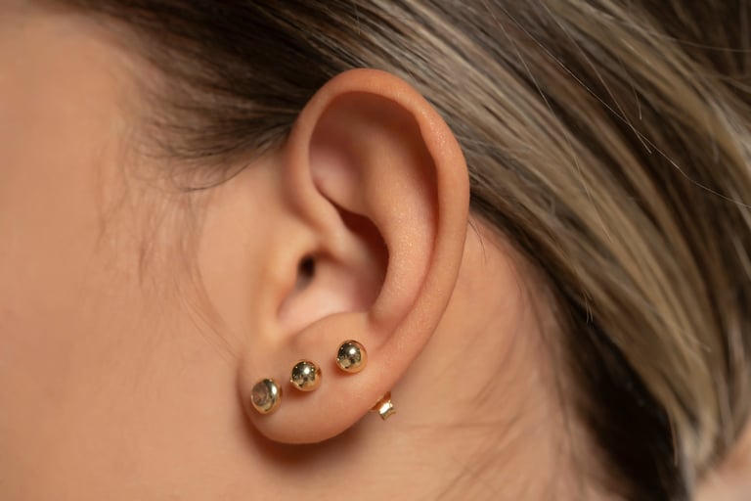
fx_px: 1877
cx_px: 376
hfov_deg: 22.6
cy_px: 250
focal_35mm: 90
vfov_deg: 15.2
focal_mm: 90
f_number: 6.3
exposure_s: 1/160
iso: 200
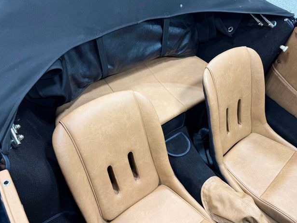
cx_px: 143
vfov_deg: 54.9
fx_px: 215
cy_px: 115
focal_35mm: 25
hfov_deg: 69.3
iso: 80
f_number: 1.78
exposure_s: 1/120
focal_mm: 6.76
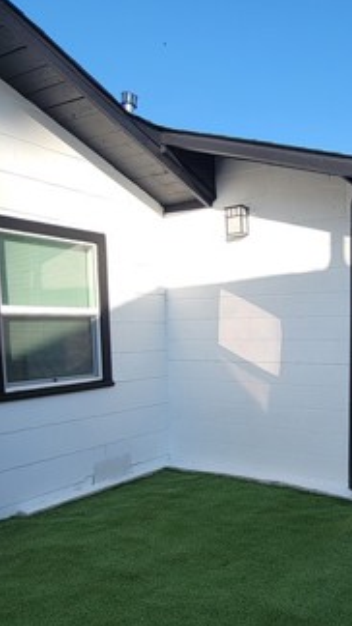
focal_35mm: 28
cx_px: 308
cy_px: 367
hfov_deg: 38.9
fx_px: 465
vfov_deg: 67.4
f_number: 2.2
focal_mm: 2.2
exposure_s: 1/827
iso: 50
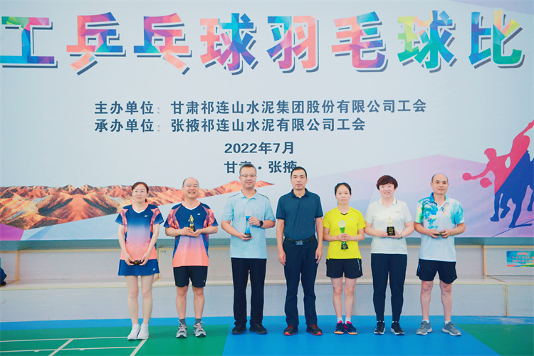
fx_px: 682
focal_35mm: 46
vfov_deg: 29.2
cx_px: 267
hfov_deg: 42.7
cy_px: 178
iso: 1000
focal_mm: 46
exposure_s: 1/640
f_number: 2.8
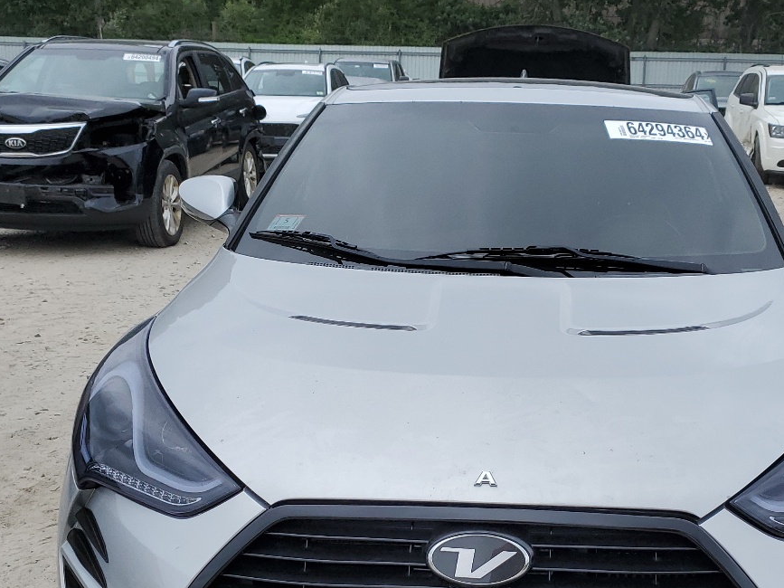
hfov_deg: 39.3
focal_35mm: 48
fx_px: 1087
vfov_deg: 29.7
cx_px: 512
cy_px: 451
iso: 50
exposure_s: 1/2000
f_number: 1.5
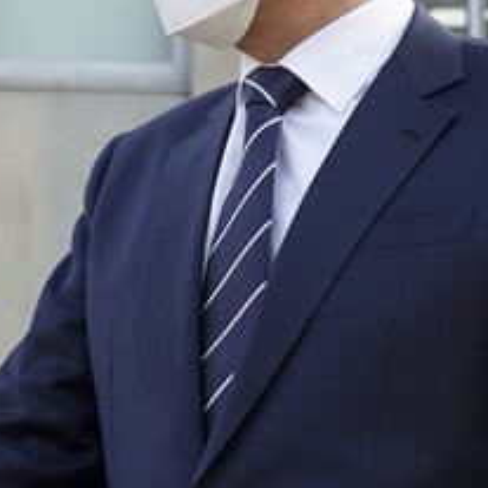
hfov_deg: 7.6
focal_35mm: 230
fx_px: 3668
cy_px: 211
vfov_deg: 7.6
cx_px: -85
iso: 640
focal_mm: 40
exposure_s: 1/400
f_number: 5
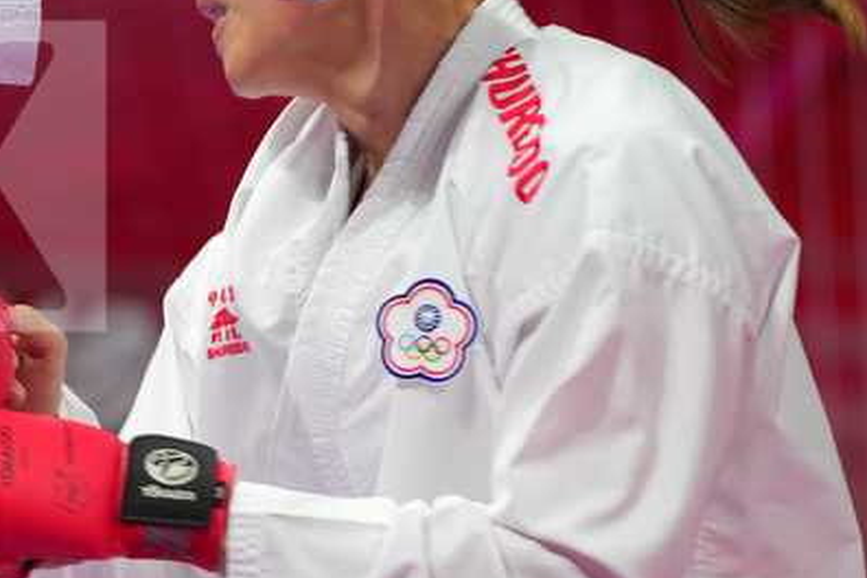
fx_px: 19458
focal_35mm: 808
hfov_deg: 2.5
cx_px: -633
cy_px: 177
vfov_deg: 1.7
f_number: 2.8
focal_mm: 200
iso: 500
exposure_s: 1/1000
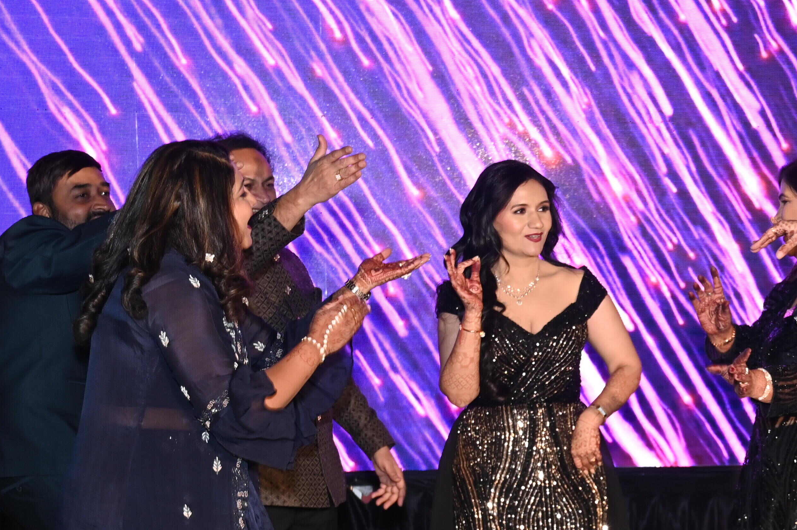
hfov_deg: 23.8
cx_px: 716
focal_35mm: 83
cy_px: 496
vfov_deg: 16.1
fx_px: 1841
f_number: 4
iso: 640
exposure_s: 1/125
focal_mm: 34.5
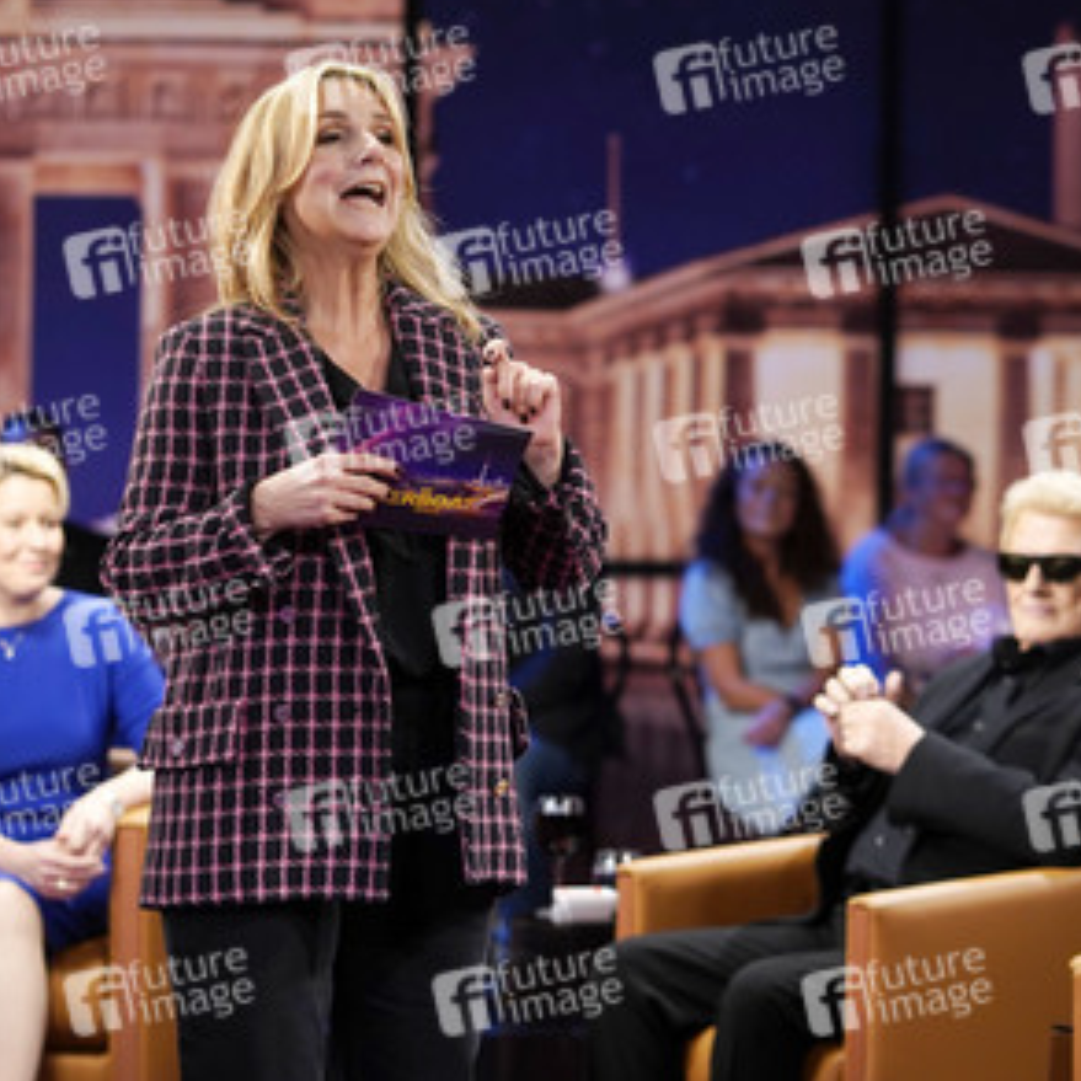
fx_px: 3922
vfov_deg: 15.7
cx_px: 430
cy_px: 531
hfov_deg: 15.7
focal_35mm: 111
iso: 1600
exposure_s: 1/160
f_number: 2.8
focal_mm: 85
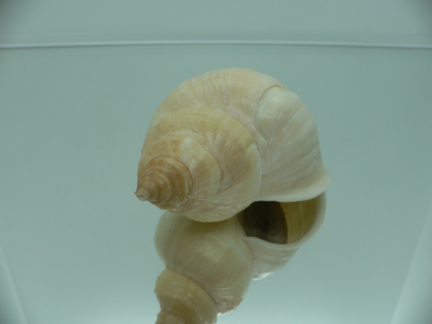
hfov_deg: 52.6
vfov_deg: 40.7
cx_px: 216
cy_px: 162
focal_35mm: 35
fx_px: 437
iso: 80
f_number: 2.8
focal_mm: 4.6
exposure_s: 1/60
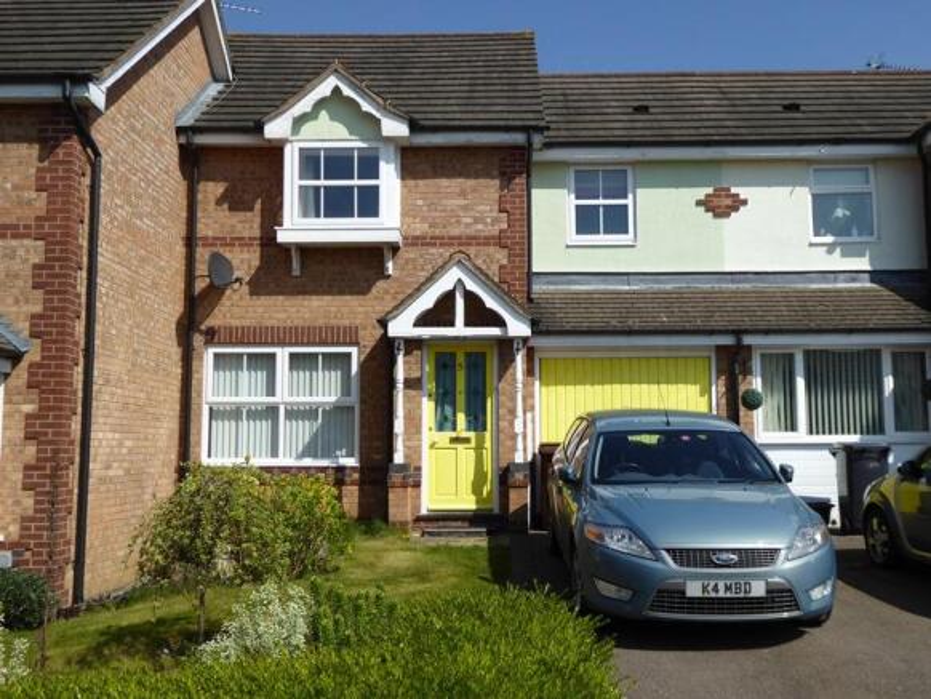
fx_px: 1049
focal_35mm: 39
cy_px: 350
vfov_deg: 36.8
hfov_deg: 47.8
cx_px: 466
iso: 100
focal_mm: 6.7
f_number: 3.7
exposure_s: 1/1300
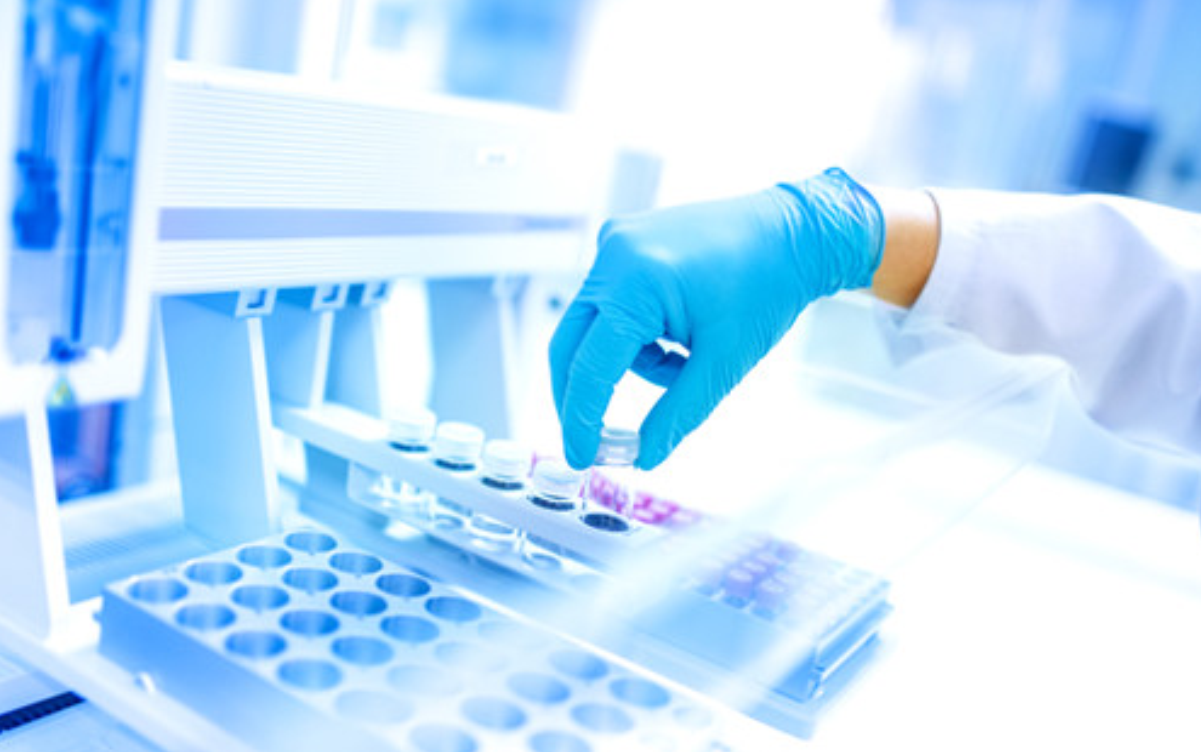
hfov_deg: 54.0
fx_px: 1179
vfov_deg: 35.4
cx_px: 599
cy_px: 397
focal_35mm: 36
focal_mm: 35
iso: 800
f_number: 1.4
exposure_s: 1/125
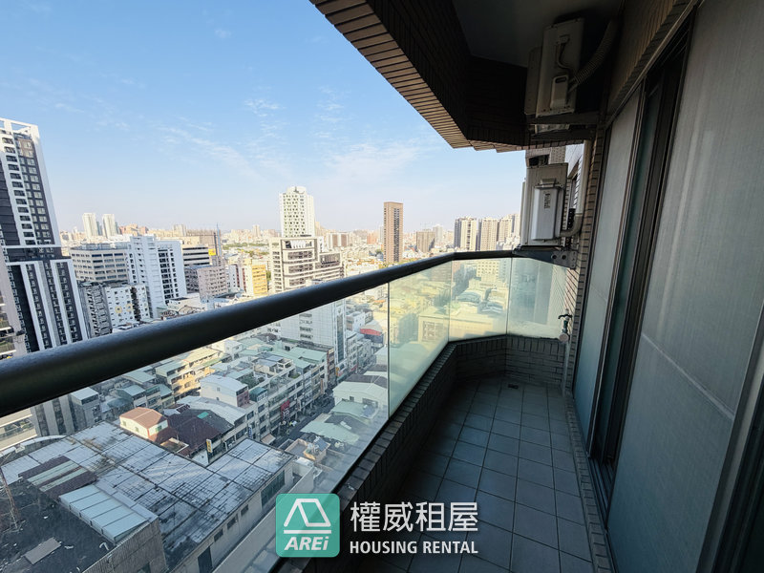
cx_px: 382
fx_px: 309
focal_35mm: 14
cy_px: 286
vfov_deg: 85.7
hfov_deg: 102.1
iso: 40
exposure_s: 1/770
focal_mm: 2.22
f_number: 2.2
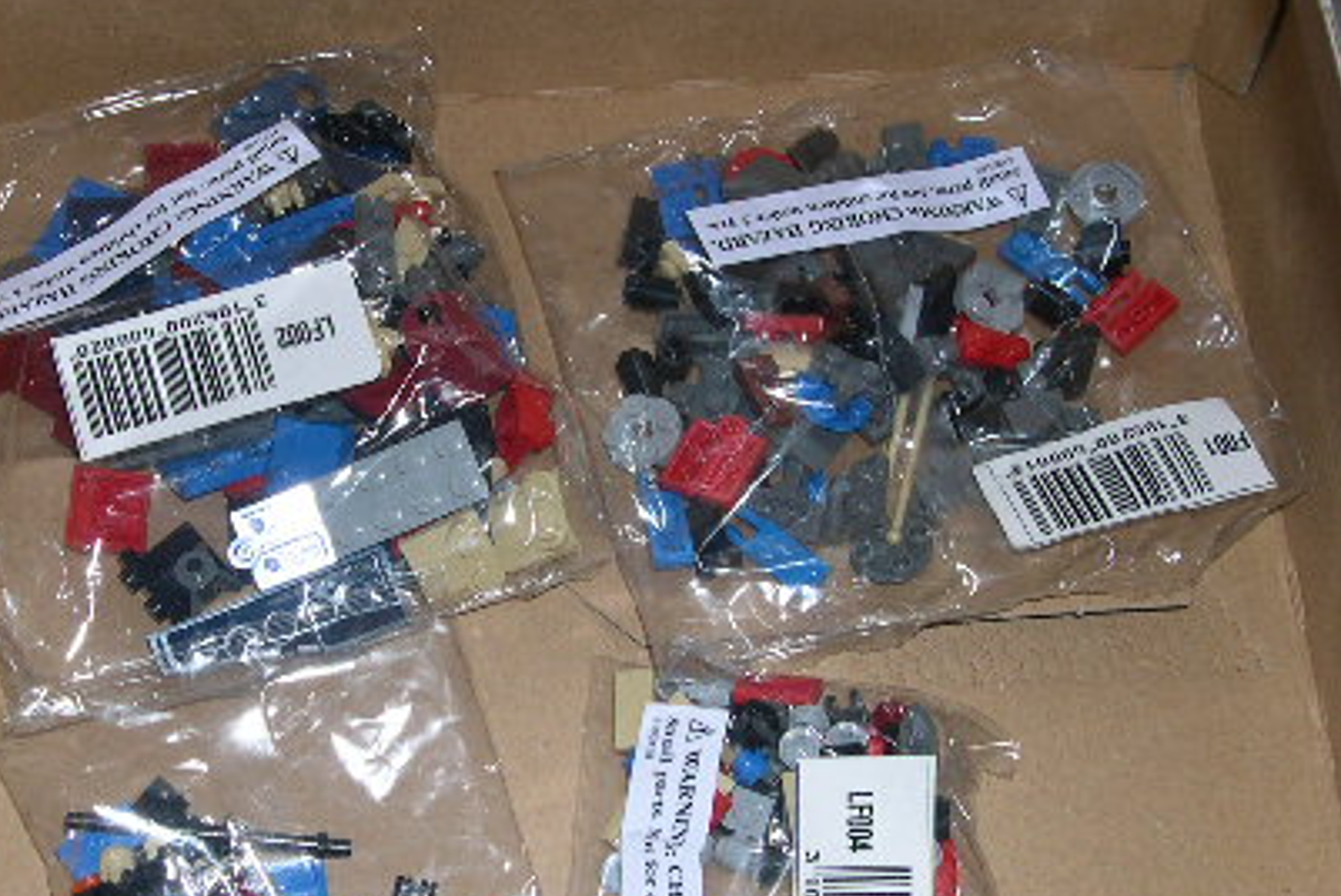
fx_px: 2348
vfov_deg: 21.6
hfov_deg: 31.7
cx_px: 488
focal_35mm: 63
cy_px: 465
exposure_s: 1/60
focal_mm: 8
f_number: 7.6
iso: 100
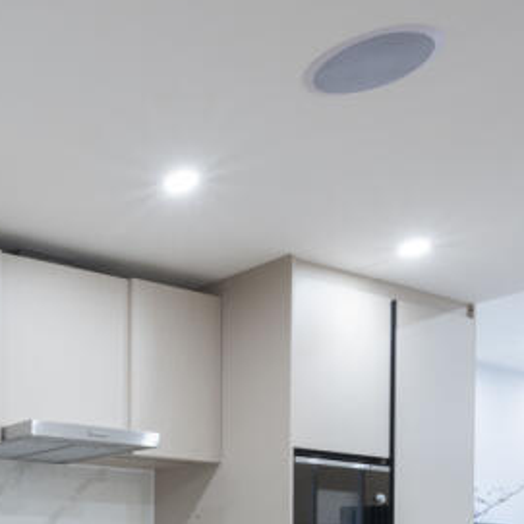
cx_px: -199
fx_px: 798
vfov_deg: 31.6
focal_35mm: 47
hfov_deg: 28.2
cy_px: 597
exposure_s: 1.6
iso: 200
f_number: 16
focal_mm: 14.5
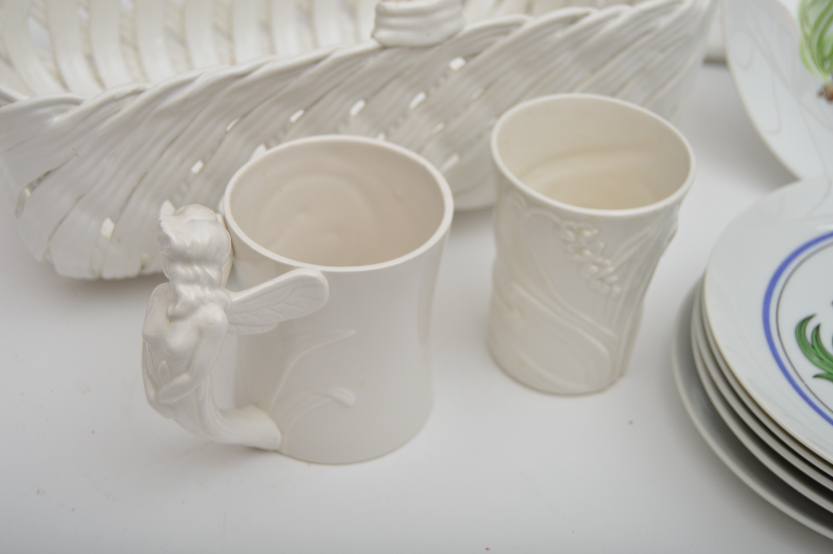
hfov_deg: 37.9
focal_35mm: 52
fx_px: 1214
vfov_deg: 25.7
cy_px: 277
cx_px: 416
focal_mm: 35
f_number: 5
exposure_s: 1/200
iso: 200
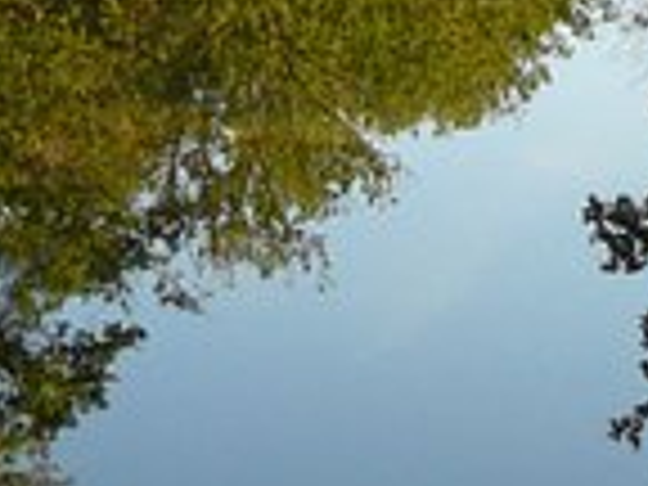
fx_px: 3632
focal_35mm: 194
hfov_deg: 10.1
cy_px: -428
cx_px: 572
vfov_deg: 7.4
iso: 80
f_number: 2.8
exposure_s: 1/320
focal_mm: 5.2
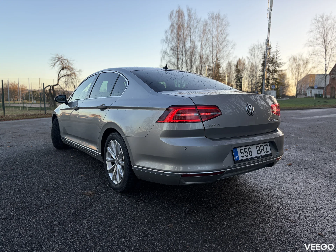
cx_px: 168
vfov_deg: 53.1
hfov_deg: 67.3
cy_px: 126
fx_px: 252
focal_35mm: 26
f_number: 1.6
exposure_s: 1/629
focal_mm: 5.96
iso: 50
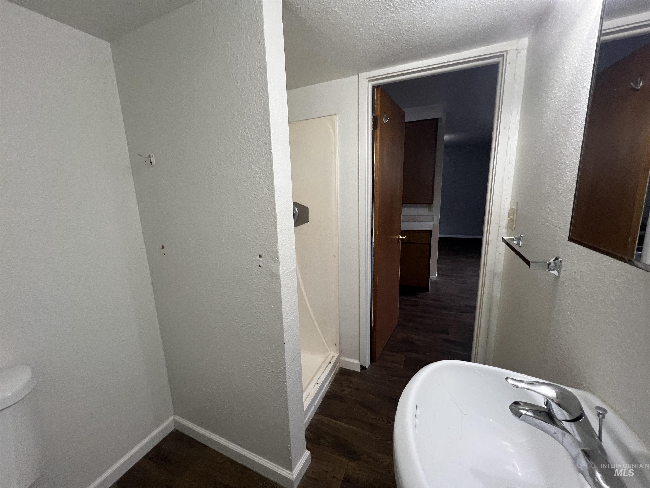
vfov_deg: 89.9
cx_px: 325
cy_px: 244
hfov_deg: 106.2
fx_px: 244
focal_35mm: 13
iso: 125
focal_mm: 1.57
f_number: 1.8
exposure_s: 1/60
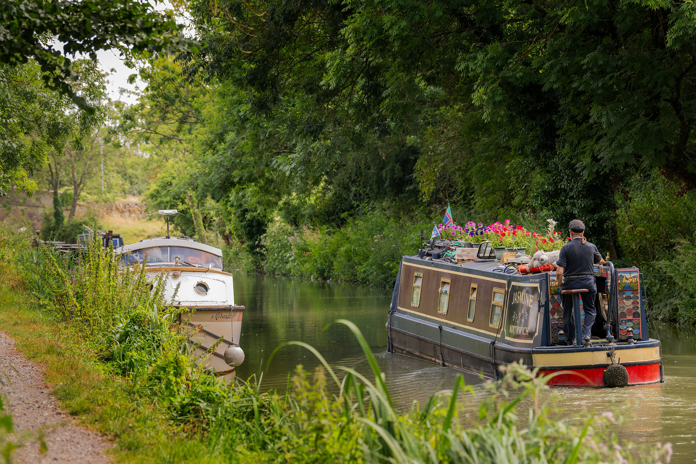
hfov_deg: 15.2
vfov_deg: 10.2
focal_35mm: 135
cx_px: 348
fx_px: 2610
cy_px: 232
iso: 400
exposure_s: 1/250
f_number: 5
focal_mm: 135
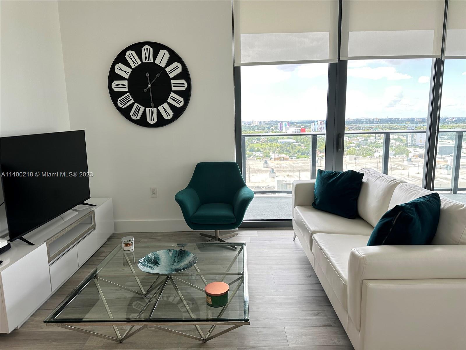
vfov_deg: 56.8
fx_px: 323
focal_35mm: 24
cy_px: 175
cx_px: 233
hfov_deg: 71.6
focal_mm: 6.86
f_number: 1.78
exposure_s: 1/169
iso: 80
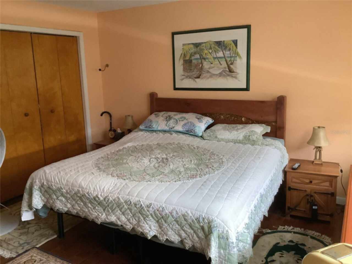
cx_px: 176
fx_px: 315
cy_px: 132
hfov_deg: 58.4
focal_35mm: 31
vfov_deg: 45.4
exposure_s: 1/40
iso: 320
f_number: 2.4
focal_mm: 3.3
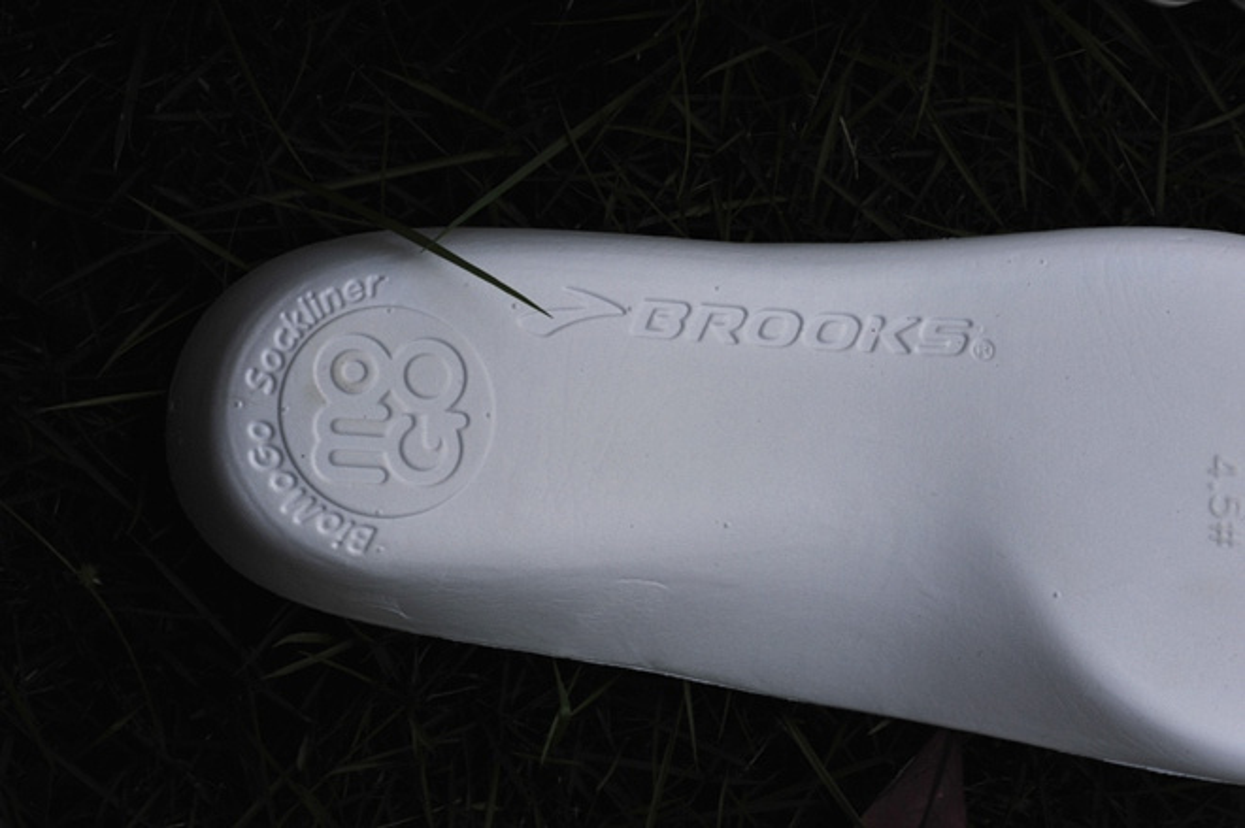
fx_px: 1901
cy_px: 414
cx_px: 622
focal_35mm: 55
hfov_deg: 36.3
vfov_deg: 24.6
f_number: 22
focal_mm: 55
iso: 640
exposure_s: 1/15
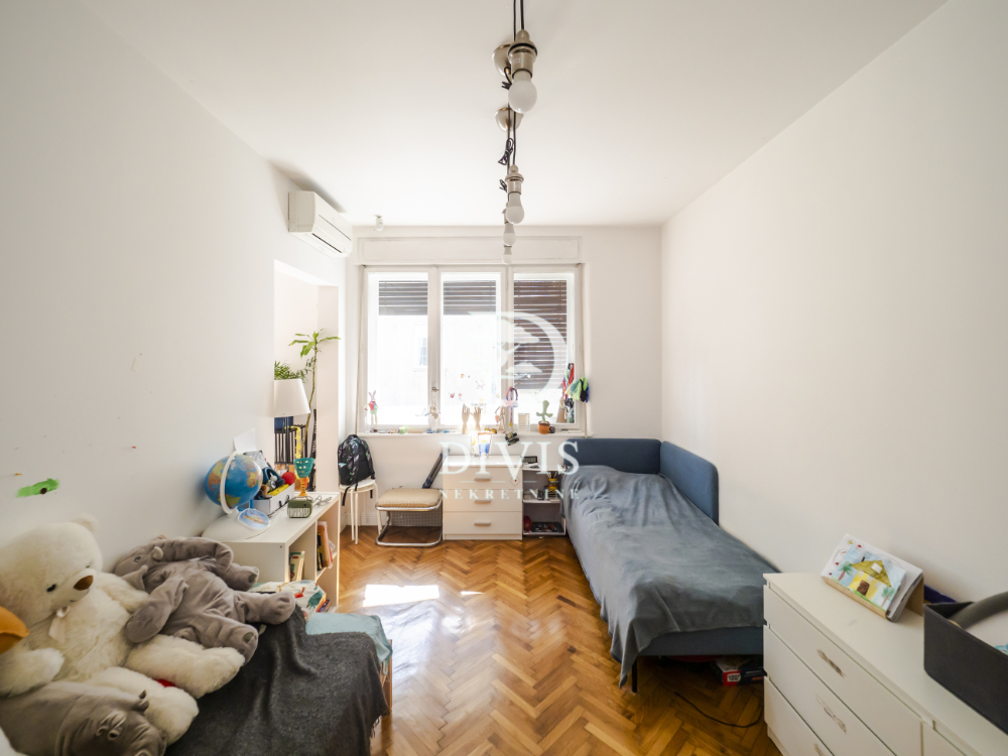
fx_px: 408
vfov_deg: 85.7
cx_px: 504
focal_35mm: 14
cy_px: 378
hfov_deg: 102.1
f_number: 4
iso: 400
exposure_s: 1/125
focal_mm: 7
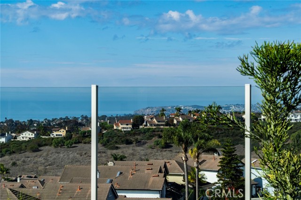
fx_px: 877
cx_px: 150
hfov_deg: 19.5
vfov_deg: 13.0
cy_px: 100
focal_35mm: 105
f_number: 13
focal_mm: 105
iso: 640
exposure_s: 1/640
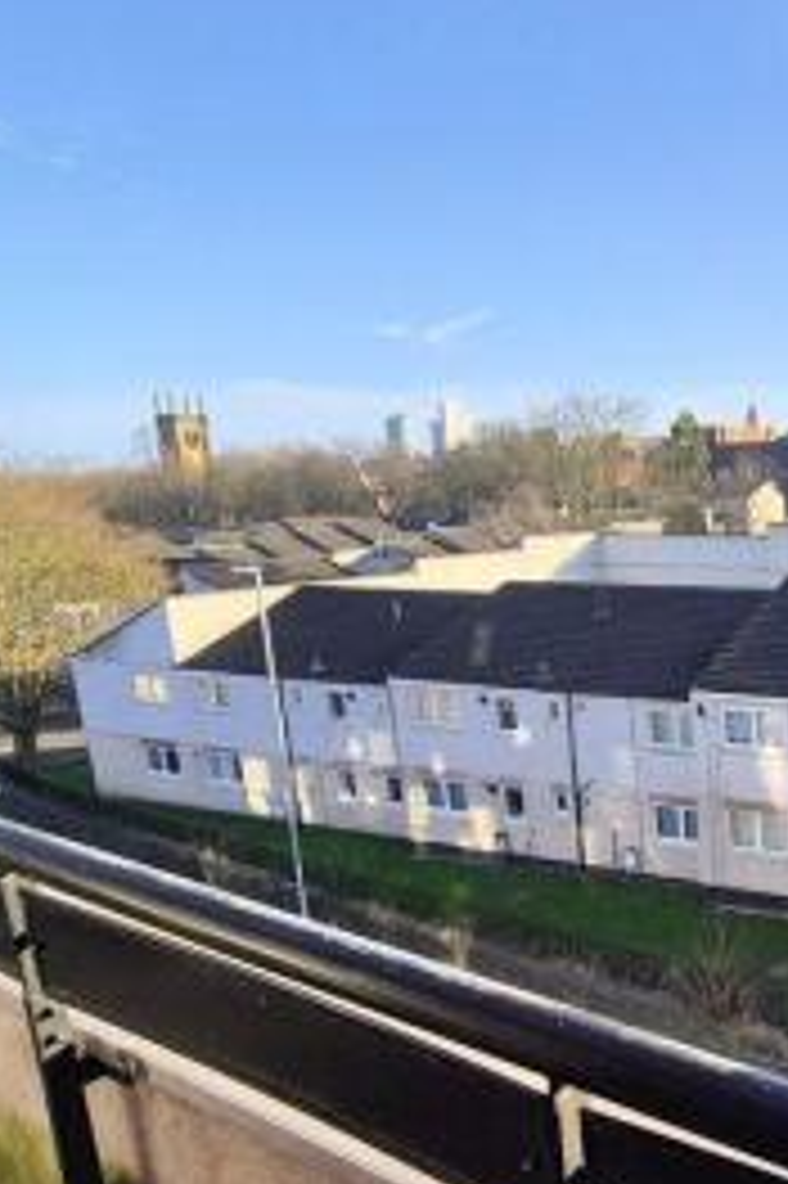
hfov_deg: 36.1
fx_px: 986
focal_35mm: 30
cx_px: 894
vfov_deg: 60.5
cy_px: 786
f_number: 2.2
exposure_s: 1/1176
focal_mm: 2.2
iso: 50
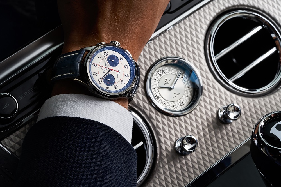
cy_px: 94
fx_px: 703
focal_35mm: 90
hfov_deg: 22.6
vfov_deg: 15.2
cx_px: 140
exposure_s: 1/160
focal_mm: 90
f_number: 16
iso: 640
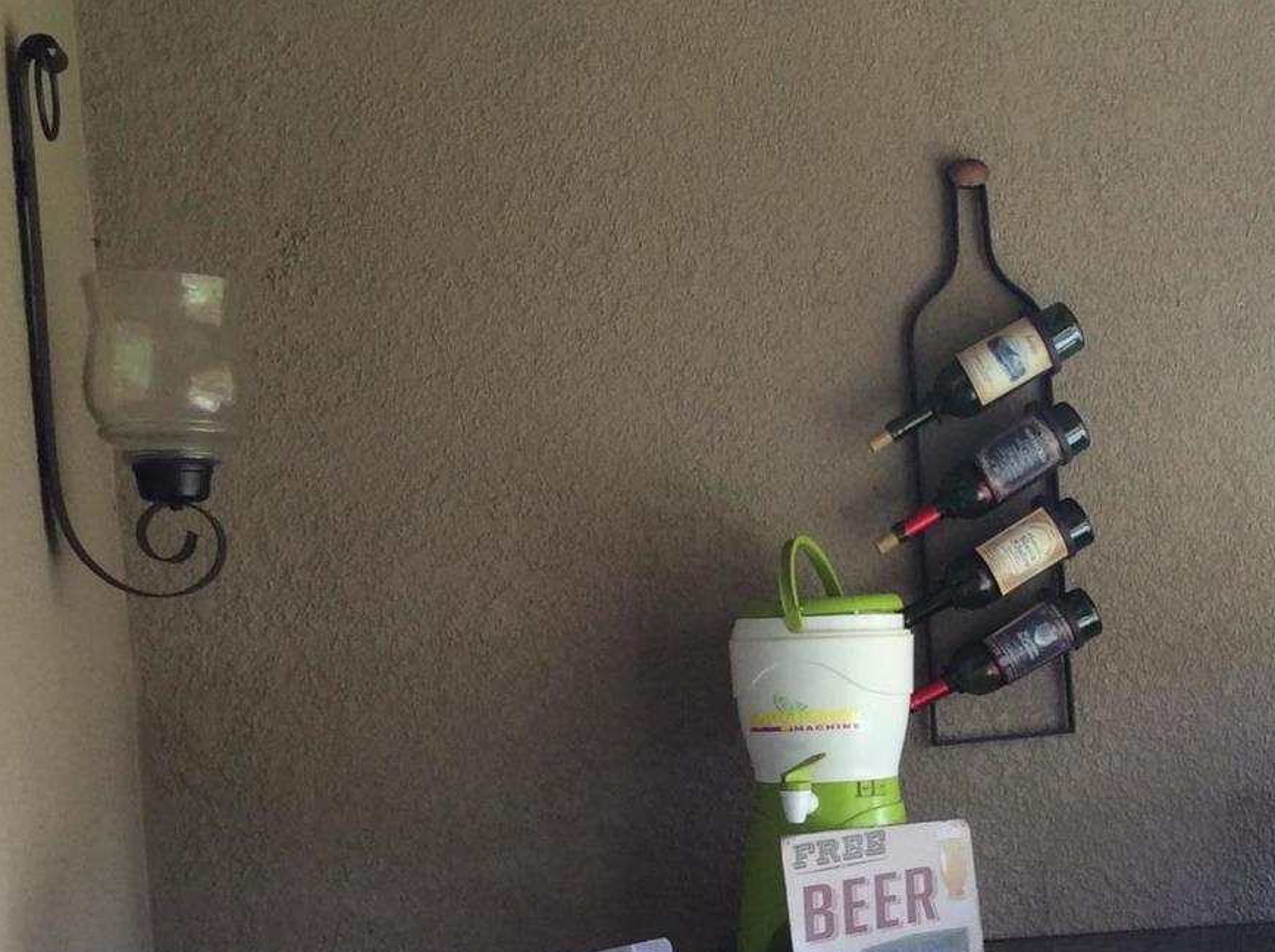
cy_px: 829
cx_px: 1009
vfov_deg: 24.2
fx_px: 2170
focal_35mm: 59
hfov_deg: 31.9
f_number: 2.4
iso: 50
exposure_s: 1/60
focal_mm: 3.3
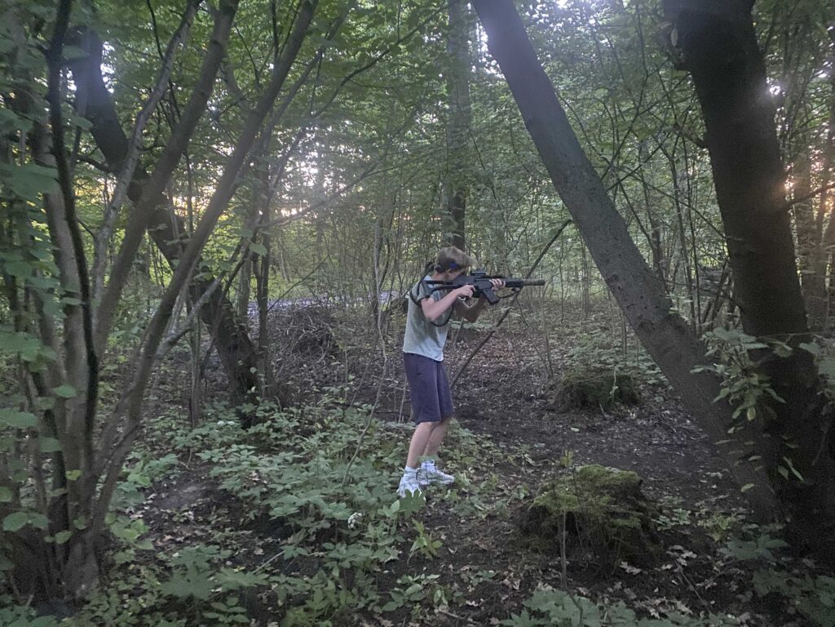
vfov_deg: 53.1
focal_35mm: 26
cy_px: 314
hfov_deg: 67.3
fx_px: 627
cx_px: 418
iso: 1000
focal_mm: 4.25
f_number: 1.8
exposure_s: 1/19
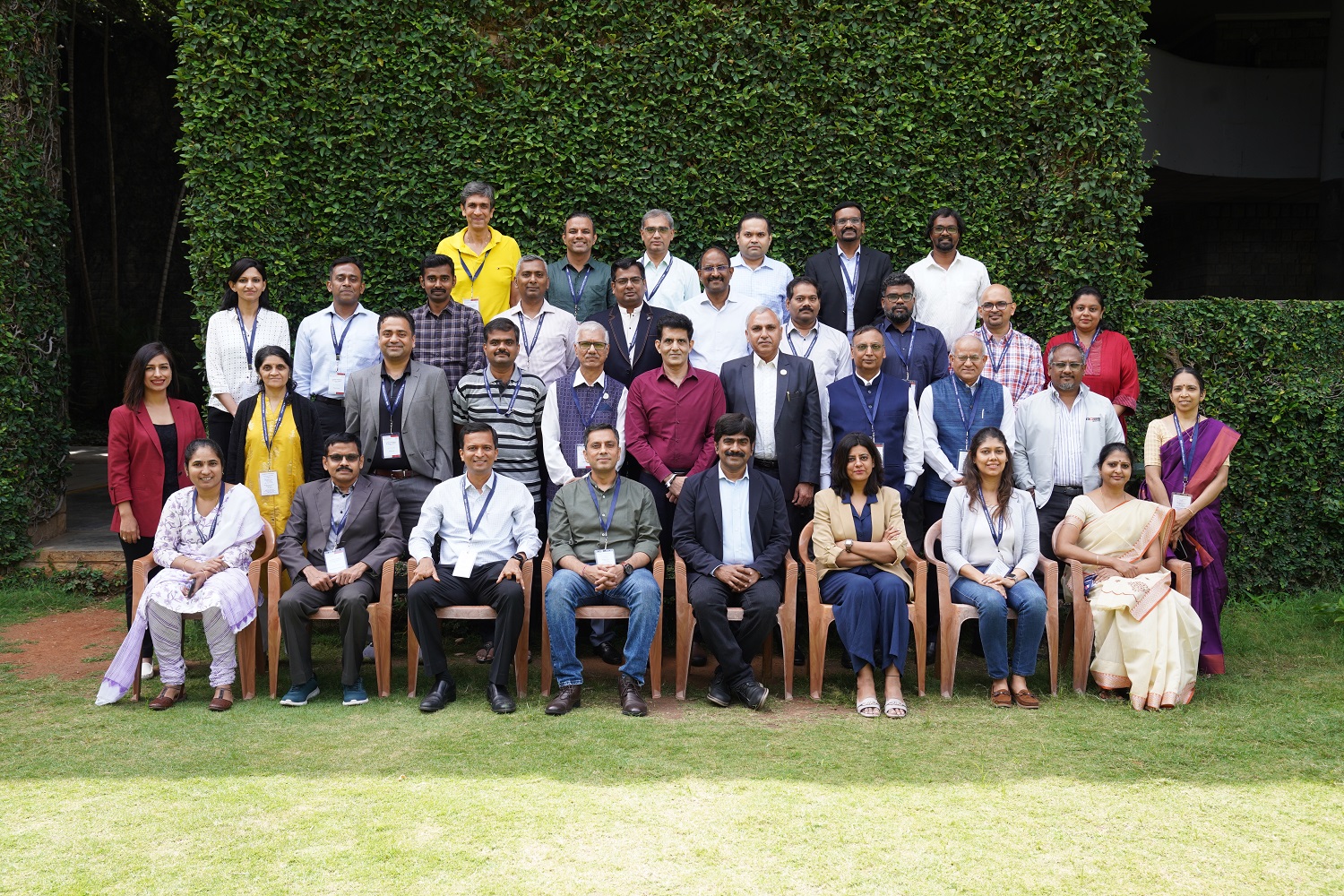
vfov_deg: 38.9
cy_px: 448
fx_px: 1269
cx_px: 672
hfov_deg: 55.8
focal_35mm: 34
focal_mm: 34
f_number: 6.3
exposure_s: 1/200
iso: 320
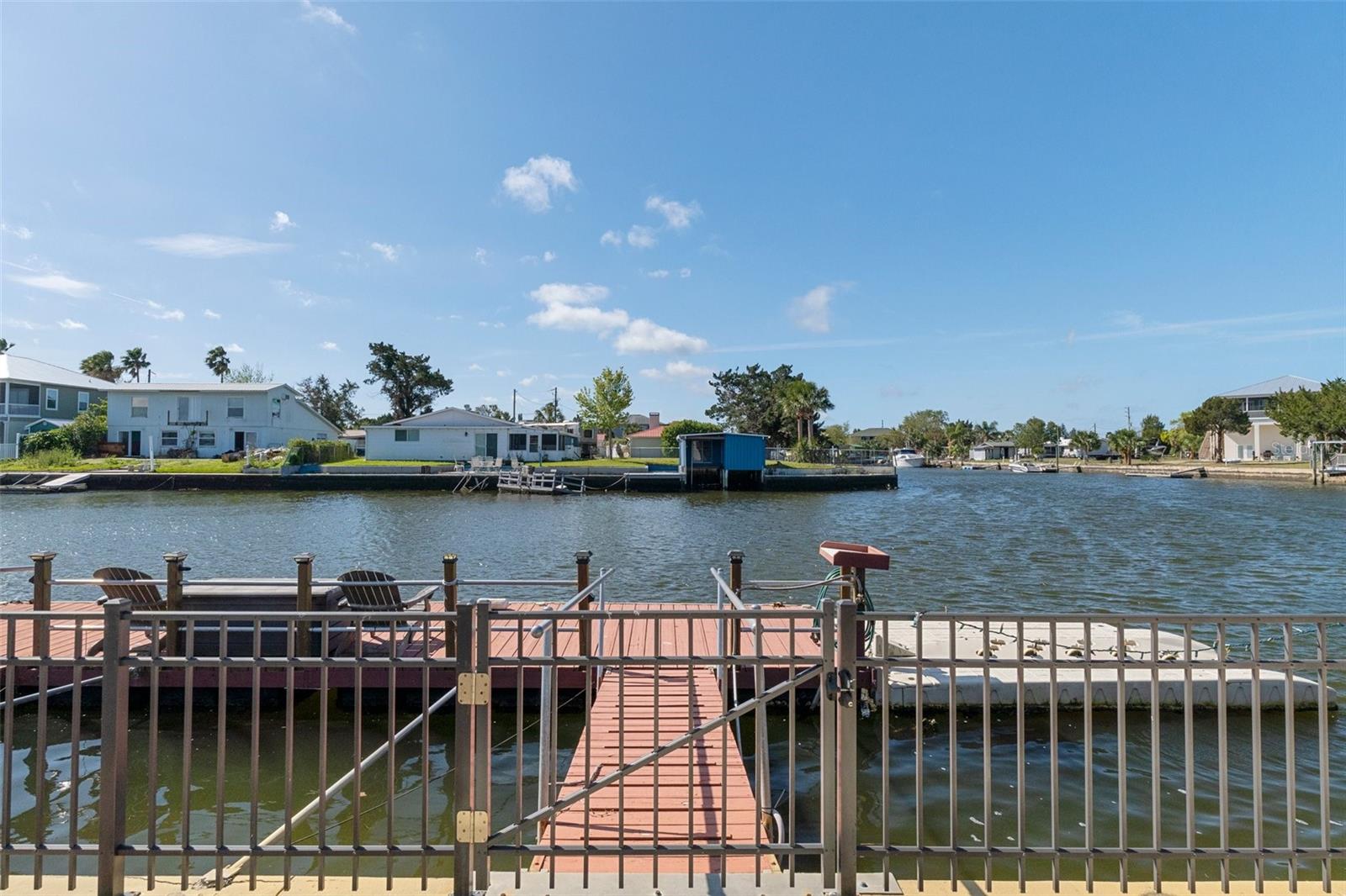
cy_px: 448
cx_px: 673
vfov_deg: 63.2
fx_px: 729
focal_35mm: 20
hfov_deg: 85.4
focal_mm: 13
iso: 500
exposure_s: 1/1000
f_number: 8
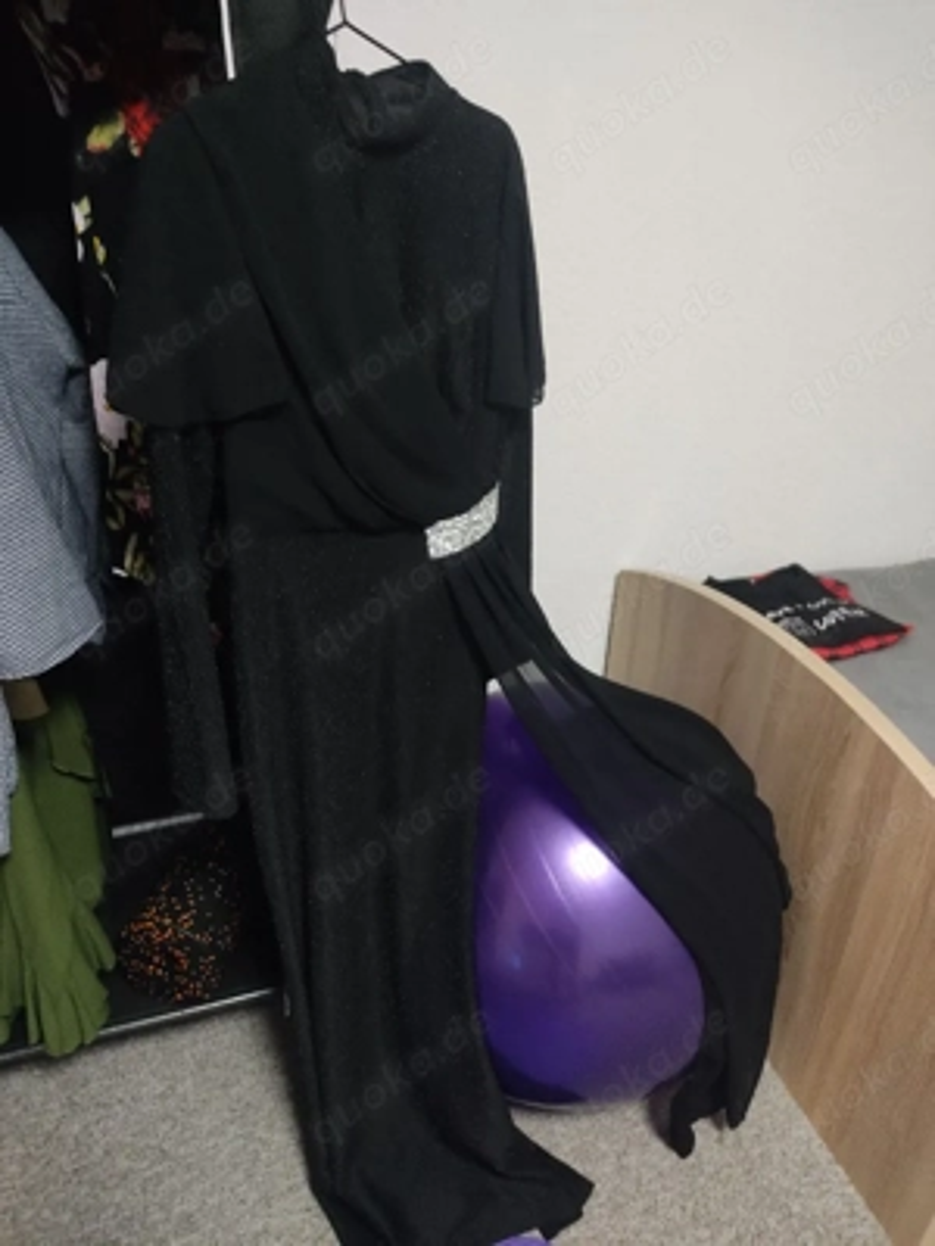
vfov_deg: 67.3
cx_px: 468
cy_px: 623
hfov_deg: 53.1
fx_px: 936
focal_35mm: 26
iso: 2250
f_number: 1.79
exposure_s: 1/17
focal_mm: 4.74
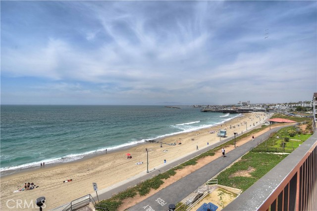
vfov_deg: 77.3
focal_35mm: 15
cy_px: 106
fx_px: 132
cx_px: 158
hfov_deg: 100.4
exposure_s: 1/640
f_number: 9
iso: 200
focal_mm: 10
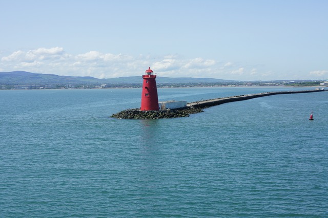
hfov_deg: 31.9
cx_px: 164
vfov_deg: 21.5
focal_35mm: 63
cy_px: 109
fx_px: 574
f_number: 13
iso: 200
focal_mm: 42
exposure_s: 1/250
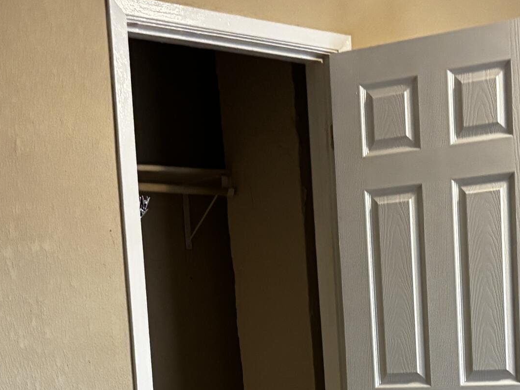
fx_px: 1097
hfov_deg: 26.3
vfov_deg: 19.0
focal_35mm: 73
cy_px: 467
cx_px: 405
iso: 320
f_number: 1.6
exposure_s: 1/60
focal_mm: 5.96
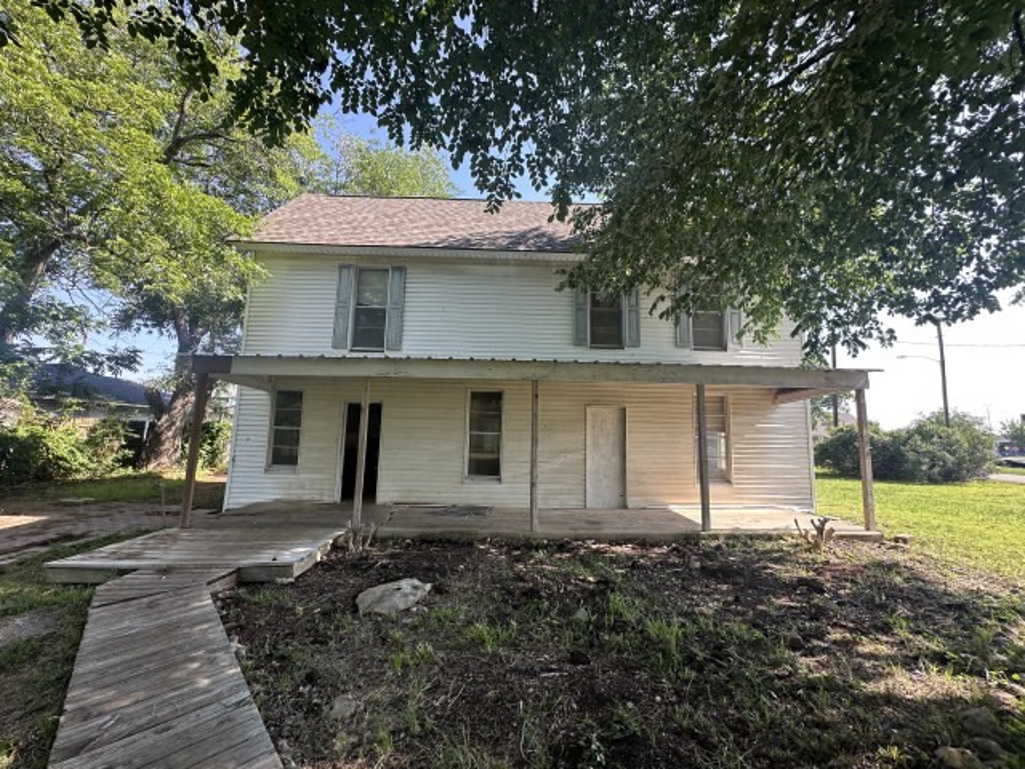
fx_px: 415
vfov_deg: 85.7
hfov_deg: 102.1
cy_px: 384
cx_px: 512
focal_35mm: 14
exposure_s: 1/202
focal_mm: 2.22
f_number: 2.2
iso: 40
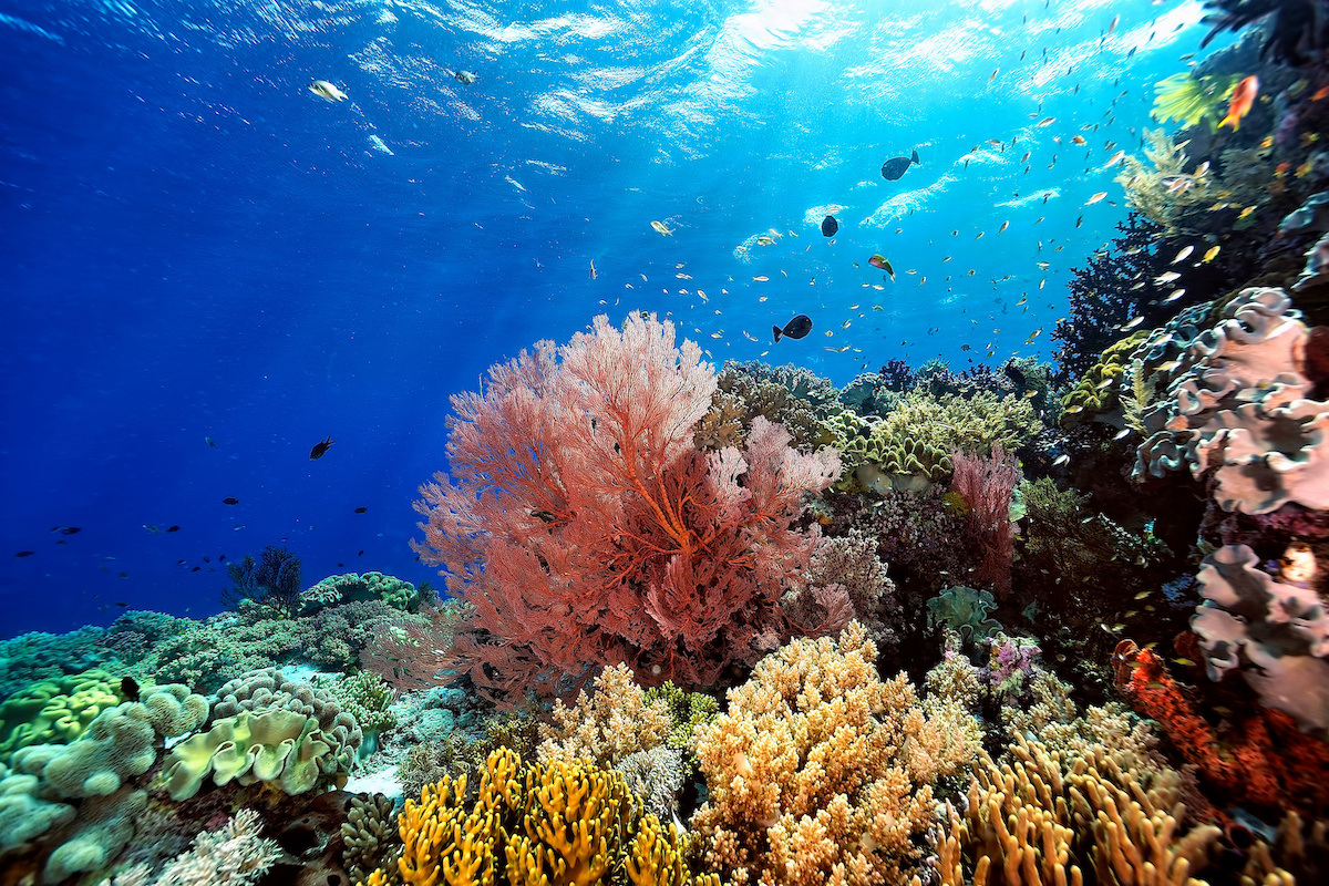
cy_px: 443
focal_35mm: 14
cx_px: 664
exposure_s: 1/160
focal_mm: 14
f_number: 8
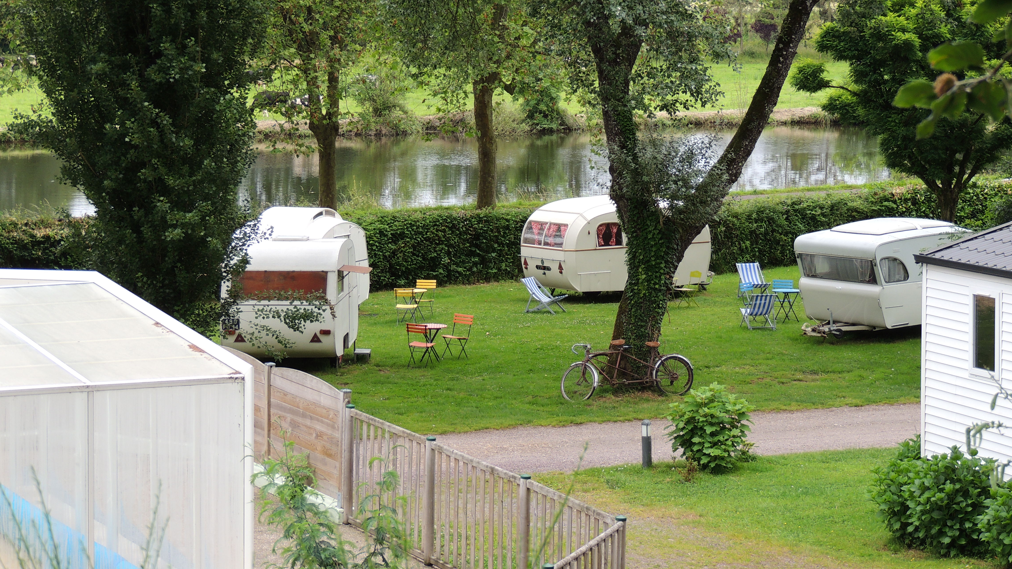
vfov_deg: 12.2
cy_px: 203
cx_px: 505
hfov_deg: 21.6
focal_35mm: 99
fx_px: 2657
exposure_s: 1/125
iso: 100
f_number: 4.1
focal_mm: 16
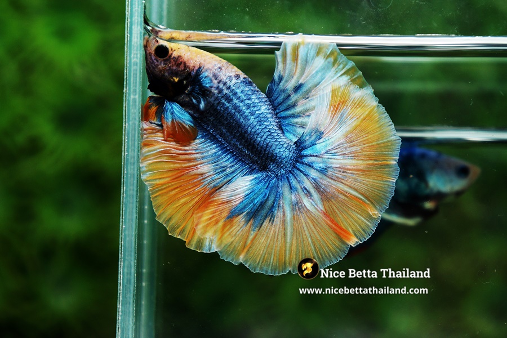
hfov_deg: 24.6
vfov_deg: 16.6
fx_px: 1162
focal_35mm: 82
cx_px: 254
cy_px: 169
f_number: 5.6
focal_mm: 55
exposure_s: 1/100
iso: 250
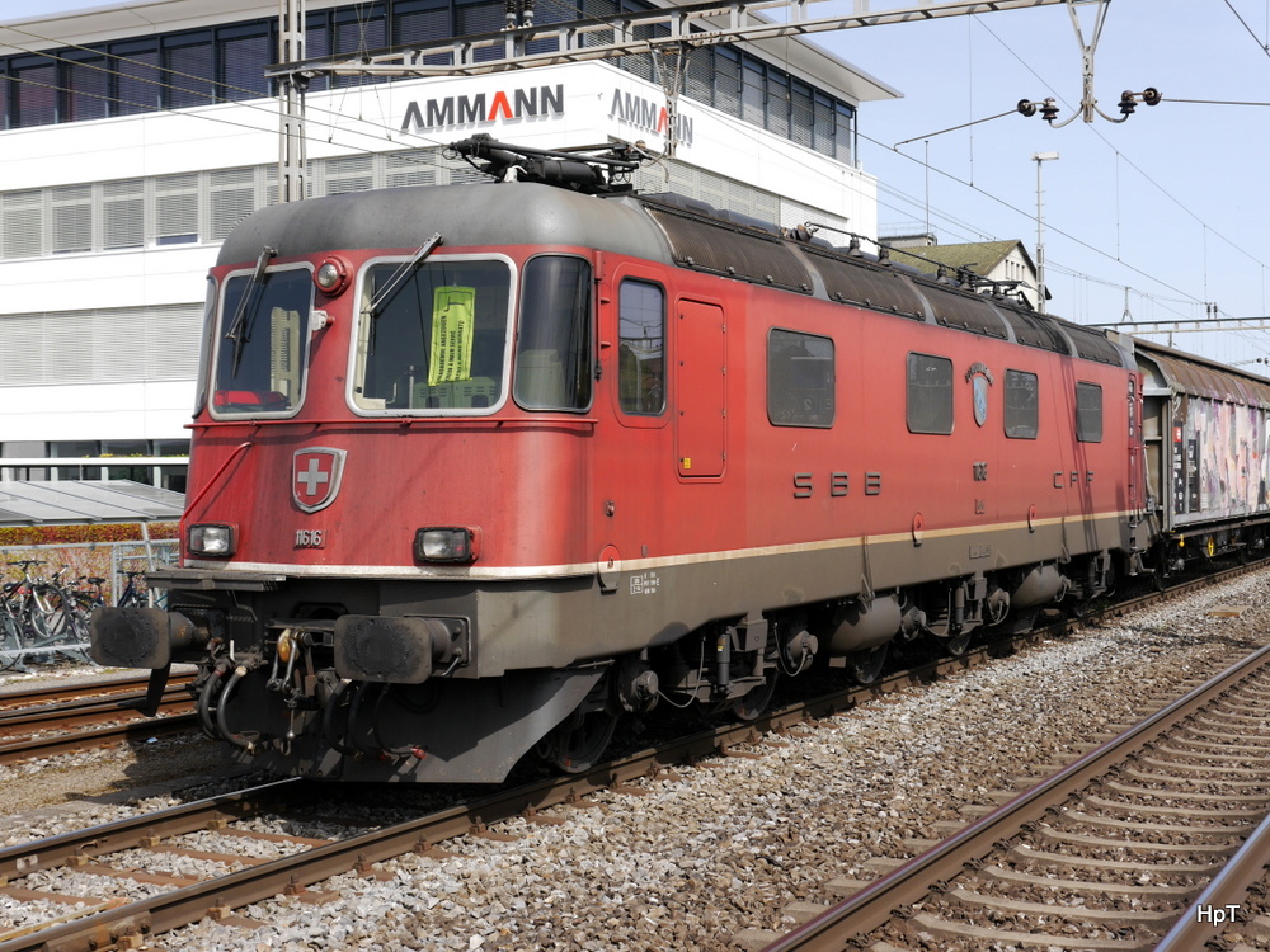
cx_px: 635
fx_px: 1834
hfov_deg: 38.2
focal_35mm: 50
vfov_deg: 29.1
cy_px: 476
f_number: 8
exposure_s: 1/320
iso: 160
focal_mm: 25
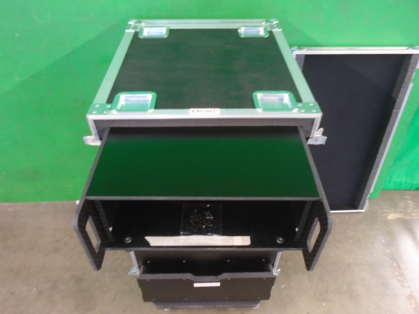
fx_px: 315
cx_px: 210
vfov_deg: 53.1
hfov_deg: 67.3
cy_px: 157
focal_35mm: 26
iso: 400
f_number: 3.2
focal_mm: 4.6
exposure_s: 1/4
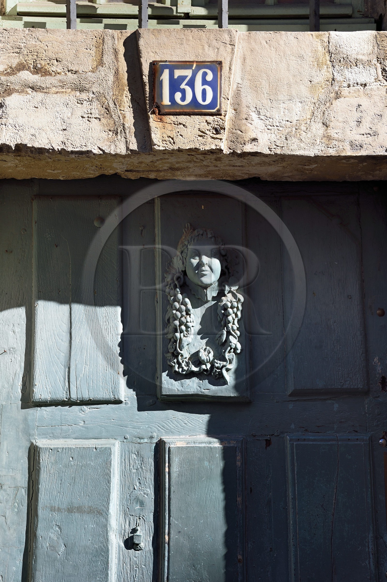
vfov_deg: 32.4
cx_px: 194
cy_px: 291
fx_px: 1001
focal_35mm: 62
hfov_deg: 21.9
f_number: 8
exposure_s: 1/250
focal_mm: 62
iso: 200
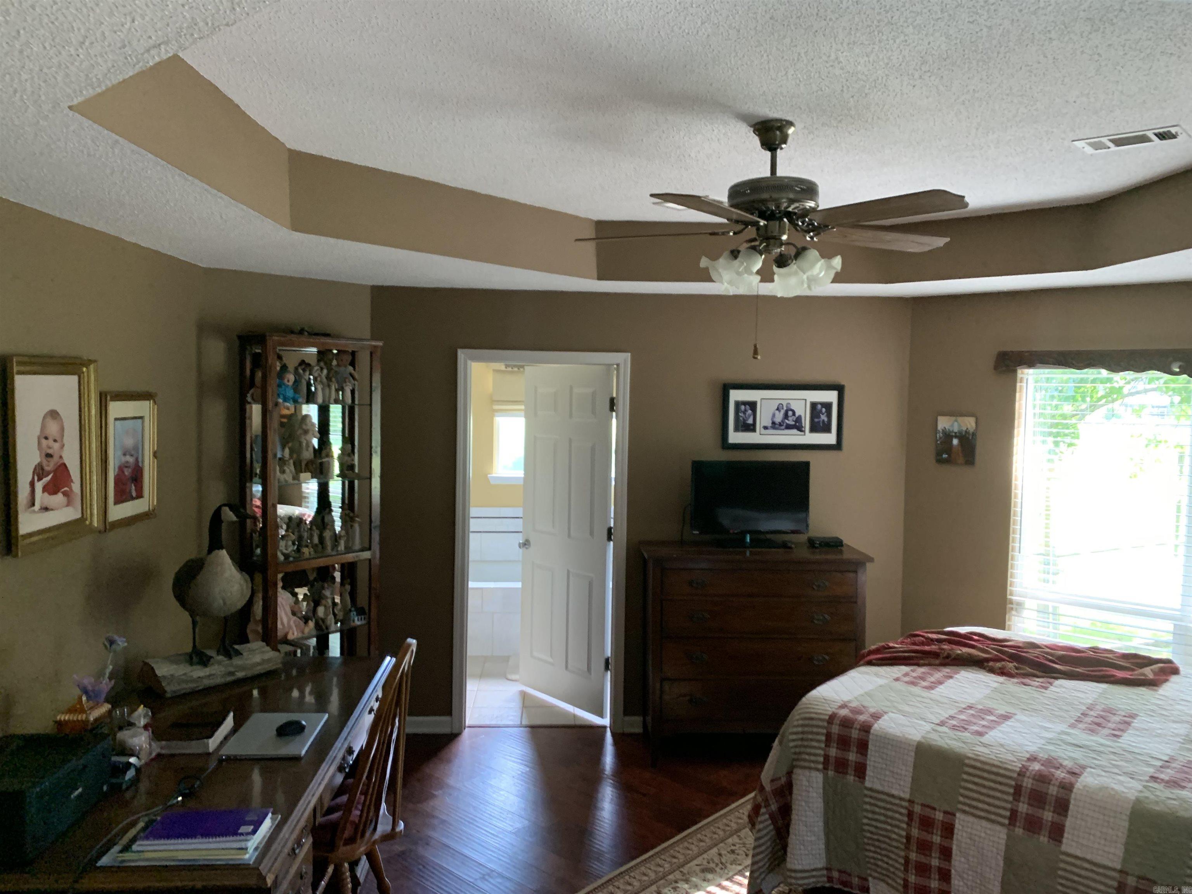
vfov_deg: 53.1
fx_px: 895
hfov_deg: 67.3
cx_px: 596
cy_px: 447
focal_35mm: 26
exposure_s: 1/48
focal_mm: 4.25
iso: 400
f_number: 1.8
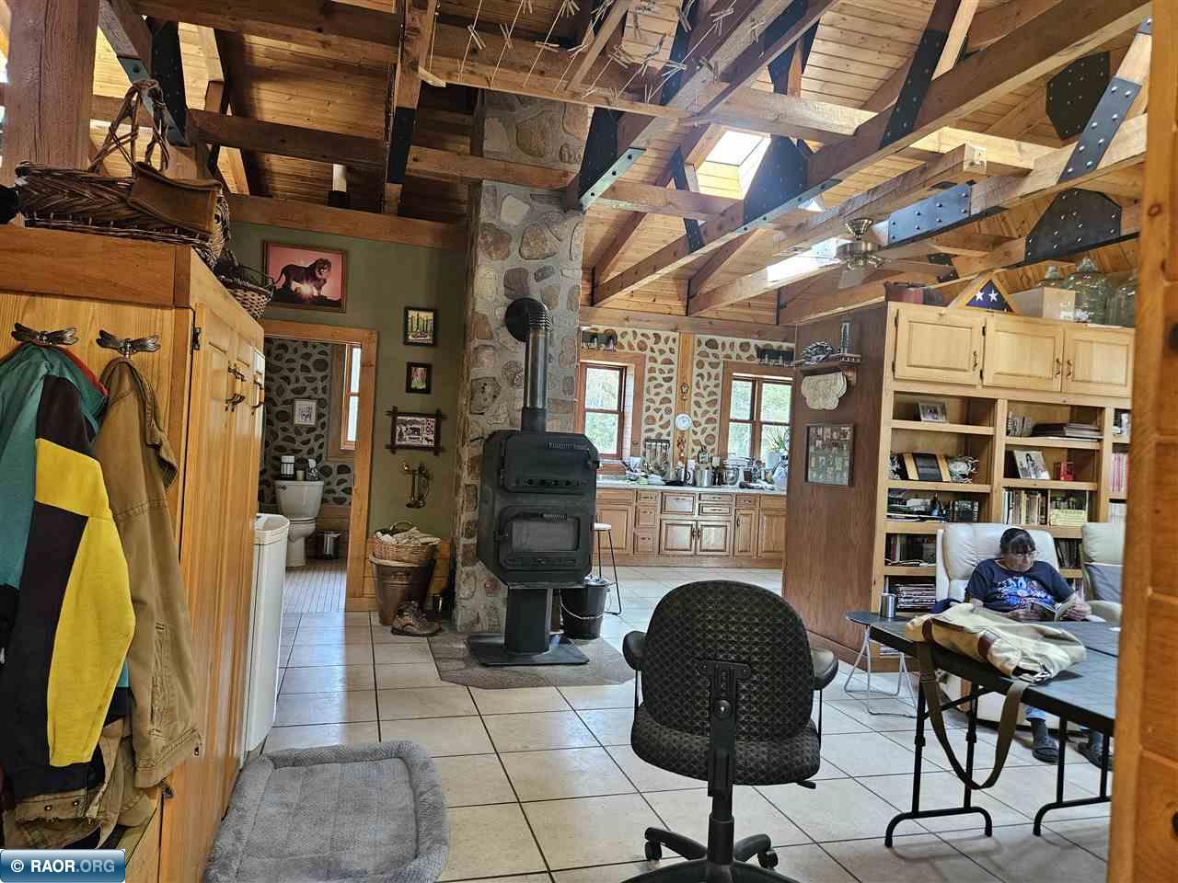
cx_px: 589
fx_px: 783
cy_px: 442
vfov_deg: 58.9
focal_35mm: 23
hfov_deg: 73.9
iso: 400
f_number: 1.8
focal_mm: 5.4
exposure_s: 1/120
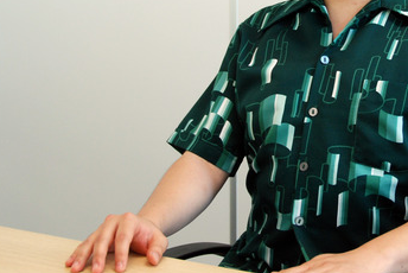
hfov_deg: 24.4
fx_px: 930
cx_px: 324
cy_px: 40
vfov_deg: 16.5
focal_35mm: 82
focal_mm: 24
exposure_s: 1/50
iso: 400
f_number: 3.8
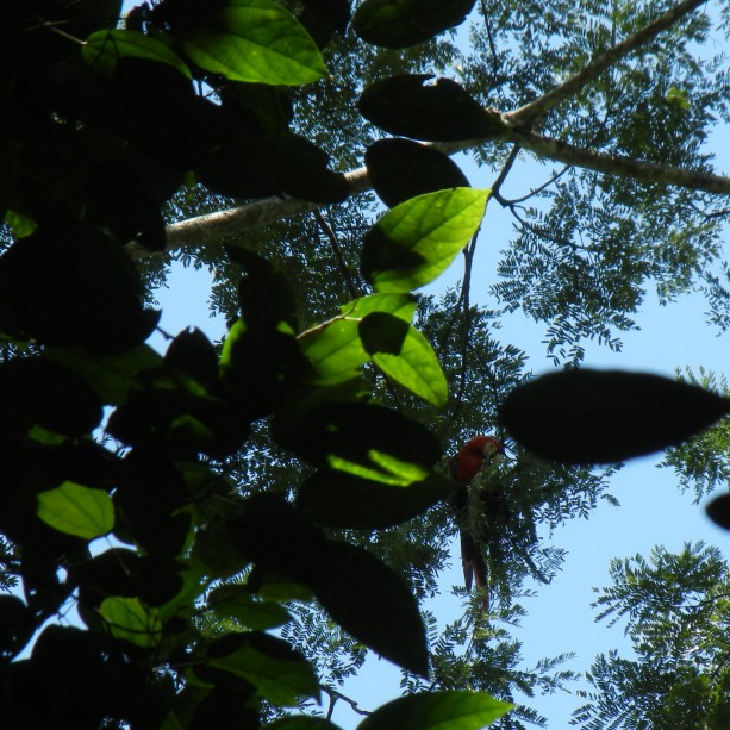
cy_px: 420
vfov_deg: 4.0
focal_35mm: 443
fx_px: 10570
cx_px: 483
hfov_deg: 4.0
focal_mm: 54
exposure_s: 1/155
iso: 160
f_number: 5.6
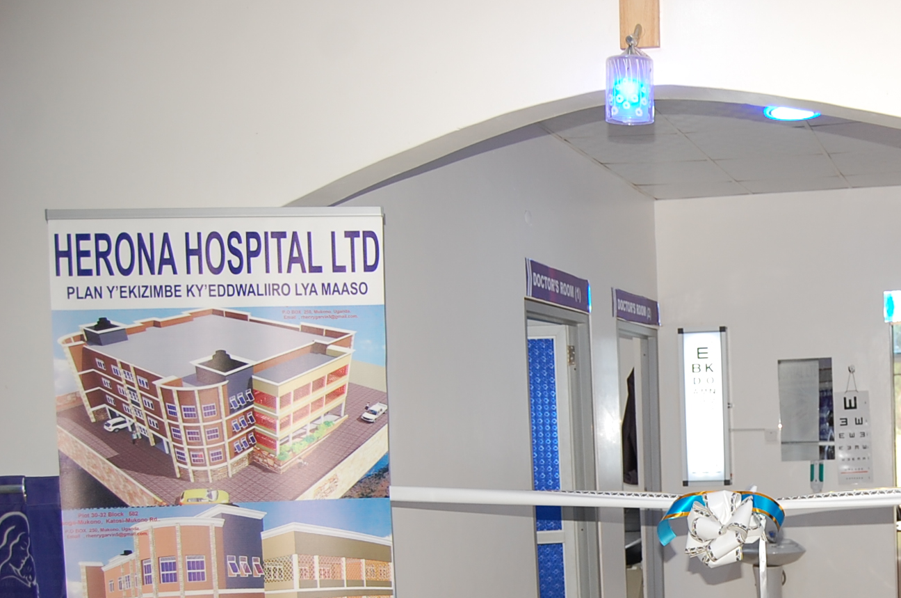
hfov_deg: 39.5
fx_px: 1174
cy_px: 502
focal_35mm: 47
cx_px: 777
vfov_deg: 27.8
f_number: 3.5
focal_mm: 18
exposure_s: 1/60
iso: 200
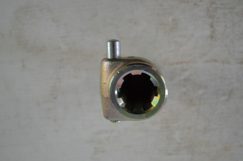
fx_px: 283
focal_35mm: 42
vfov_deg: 31.7
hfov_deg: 46.5
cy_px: 80
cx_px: 122
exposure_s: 1/80
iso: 400
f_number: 4.5
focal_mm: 28
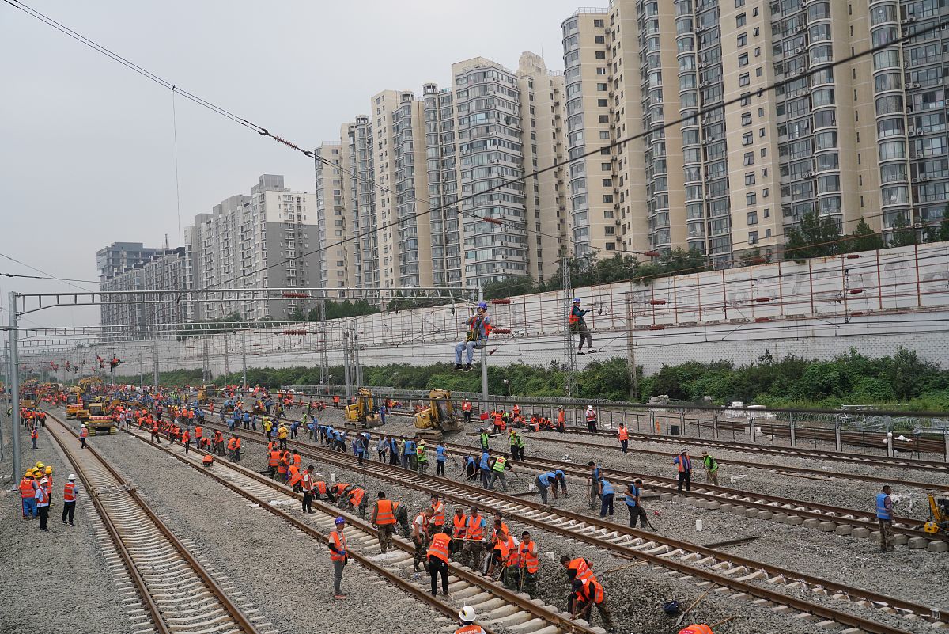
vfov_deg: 38.9
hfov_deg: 55.8
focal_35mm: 34
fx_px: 897
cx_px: 474
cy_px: 317
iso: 1250
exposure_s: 1/8000
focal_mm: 34
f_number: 4
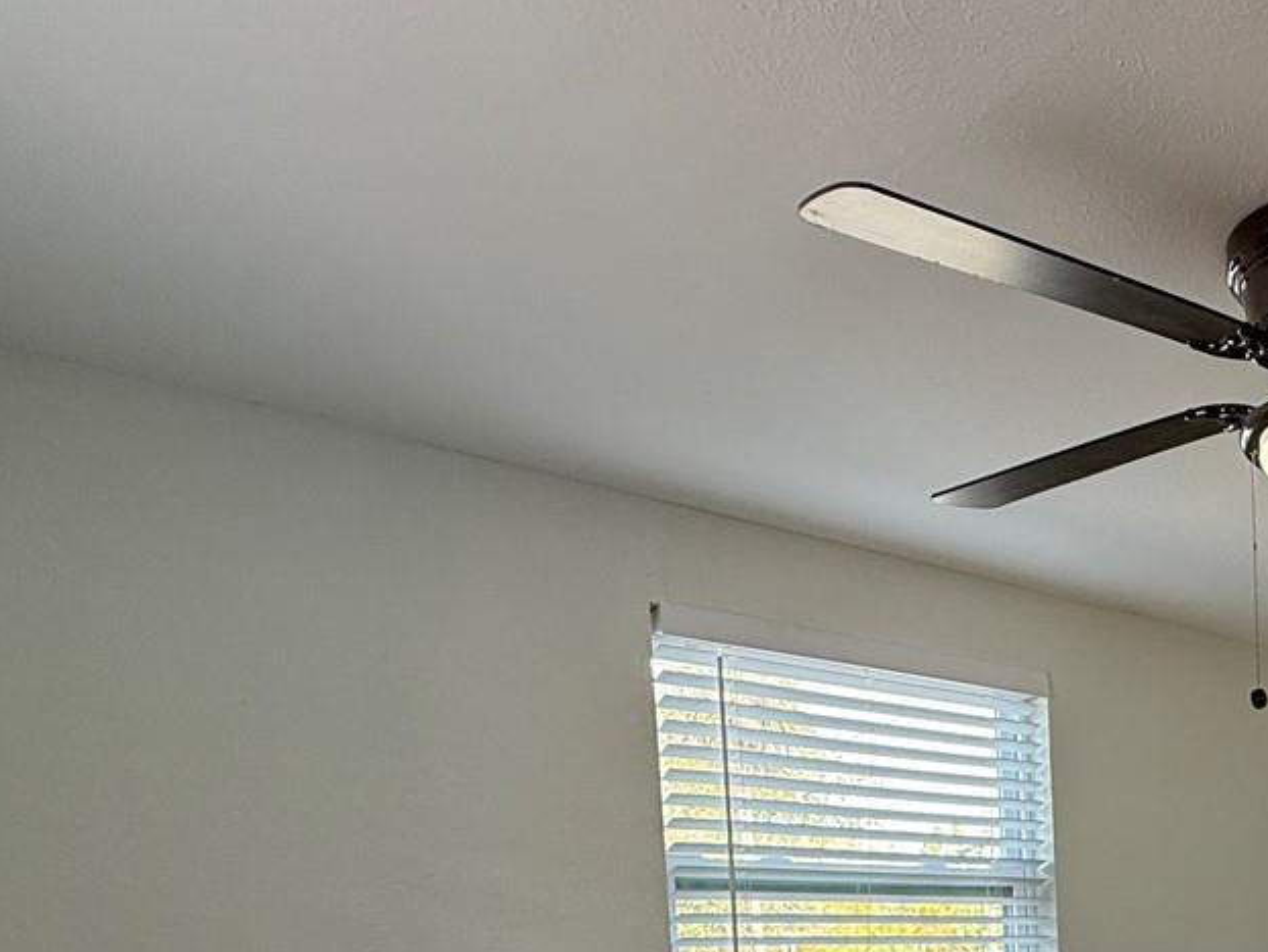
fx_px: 1319
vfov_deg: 34.2
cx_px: 1348
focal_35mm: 36
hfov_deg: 42.2
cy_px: 1056
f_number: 2.2
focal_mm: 2.22
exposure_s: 1/120
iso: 125
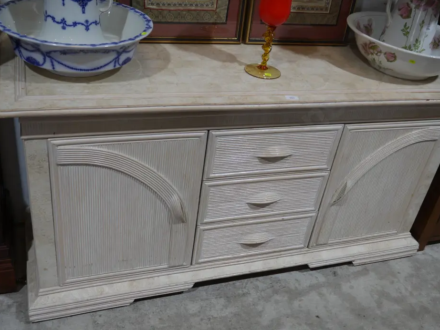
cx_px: 238
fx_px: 509
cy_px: 178
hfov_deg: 46.7
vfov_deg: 36.0
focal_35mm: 40
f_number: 4
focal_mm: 18
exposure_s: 1/100
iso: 200
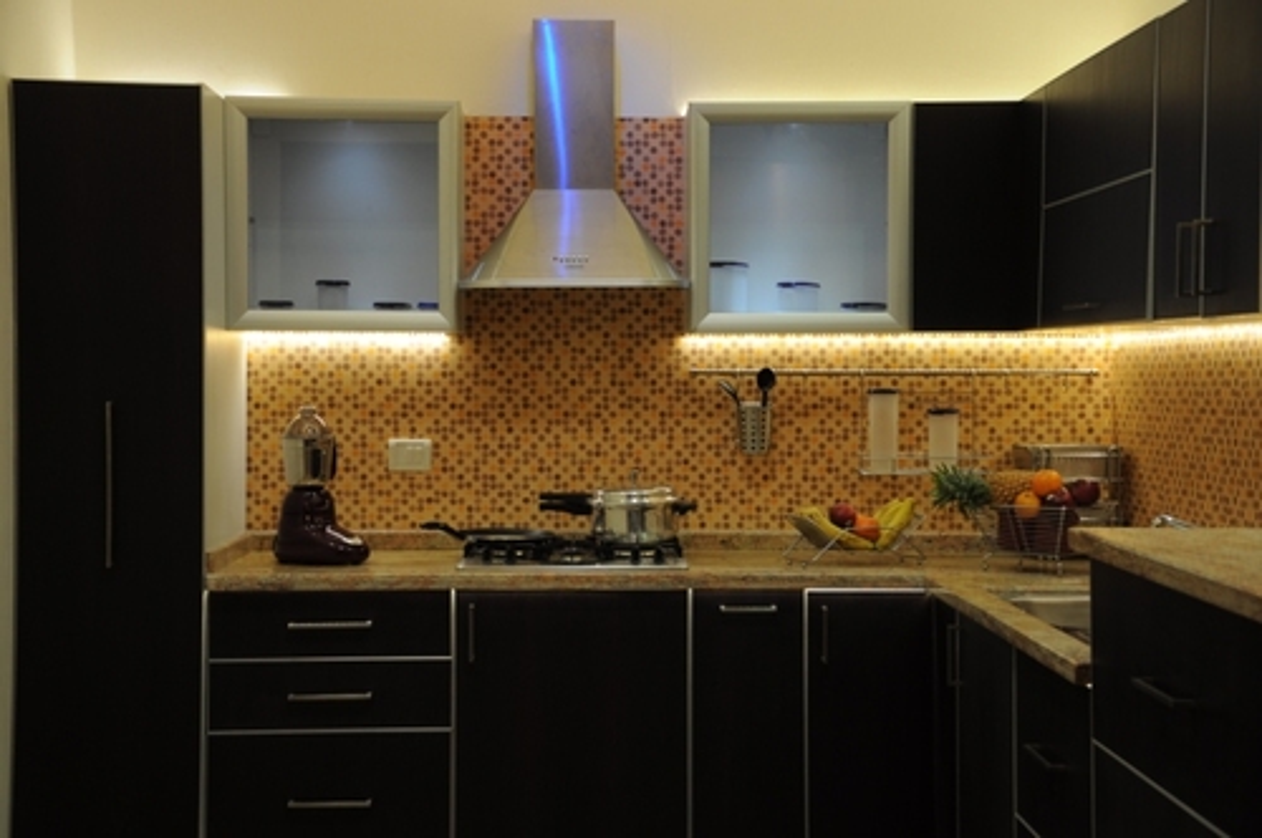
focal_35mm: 57
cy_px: 419
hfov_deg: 35.1
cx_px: 631
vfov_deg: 23.7
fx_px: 1996
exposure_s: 1/10
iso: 200
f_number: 4.5
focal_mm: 38
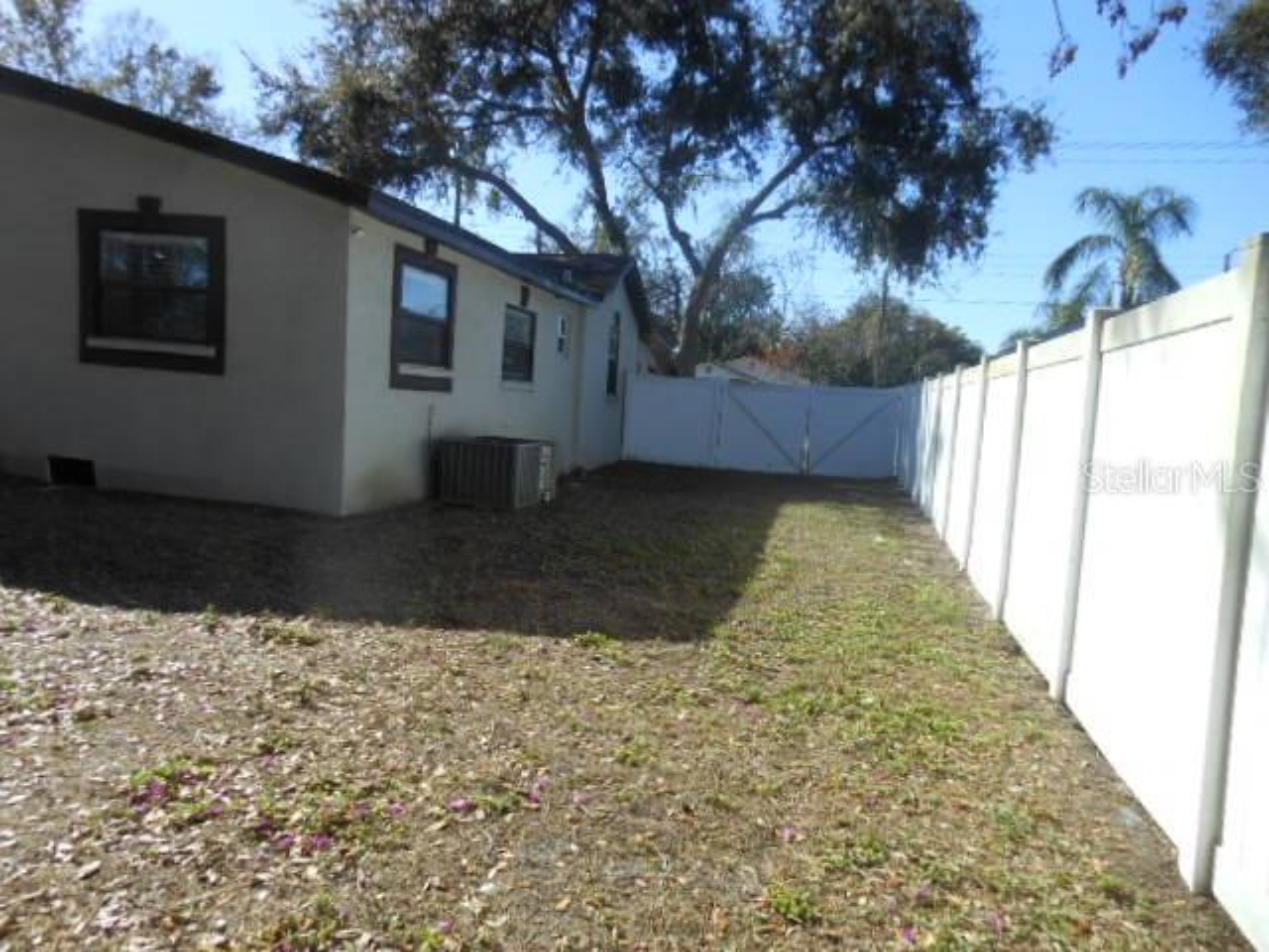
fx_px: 916
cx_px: 634
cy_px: 476
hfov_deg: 69.4
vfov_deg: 54.9
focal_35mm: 25
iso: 80
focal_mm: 4.5
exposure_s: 1/800
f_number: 3.2
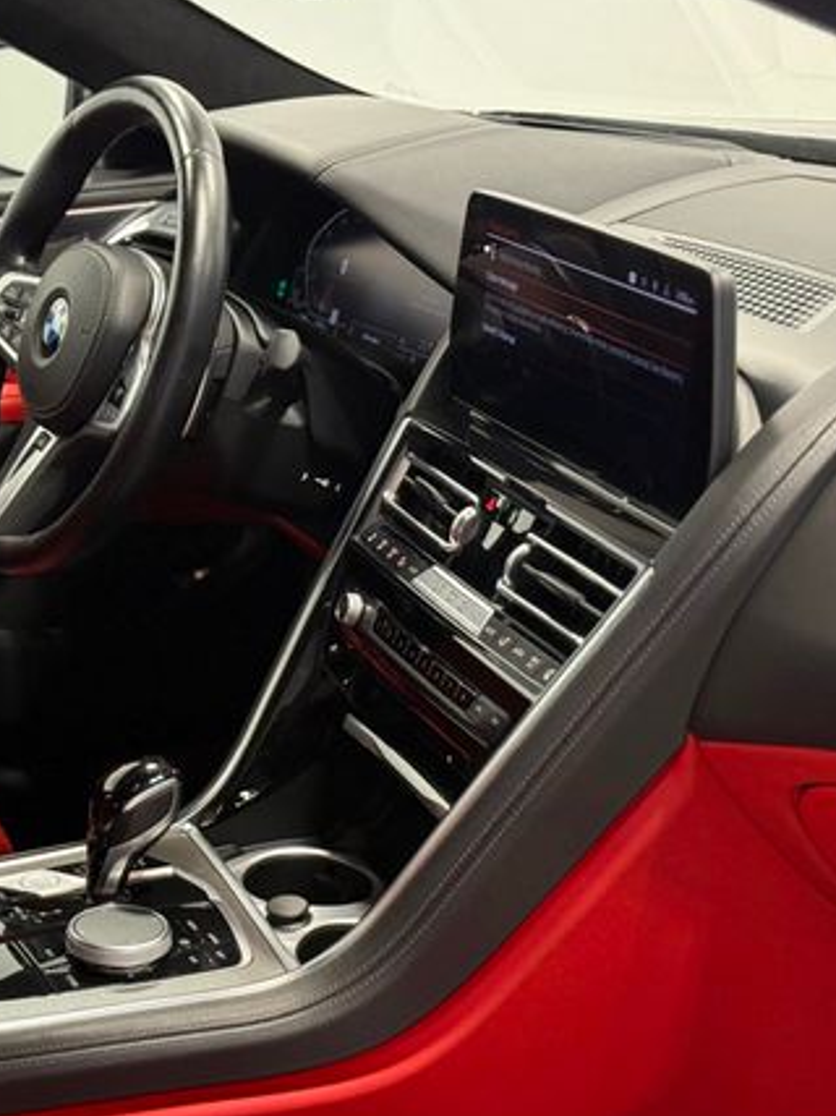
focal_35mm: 72
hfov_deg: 20.2
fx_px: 2320
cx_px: 167
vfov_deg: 27.0
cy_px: 525
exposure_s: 1/120
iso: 250
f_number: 1.78
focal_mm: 6.76
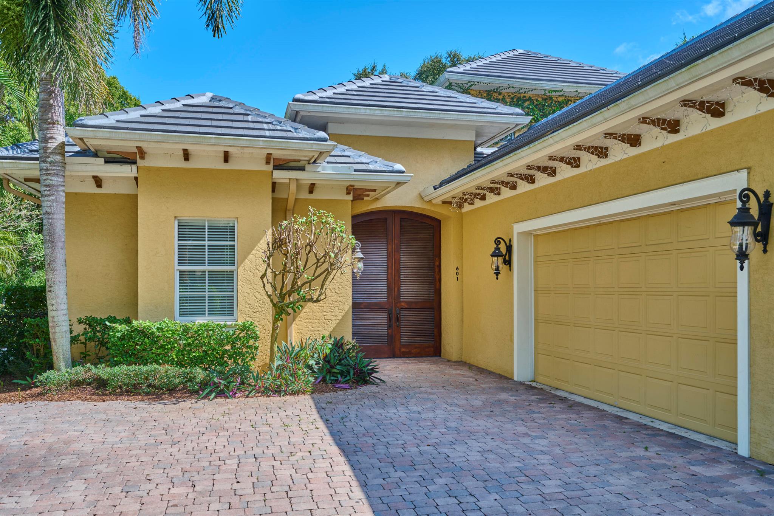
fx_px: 645
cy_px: 258
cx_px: 387
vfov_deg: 43.6
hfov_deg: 61.9
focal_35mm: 30
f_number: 8
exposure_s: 1/100
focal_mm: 30
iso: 100
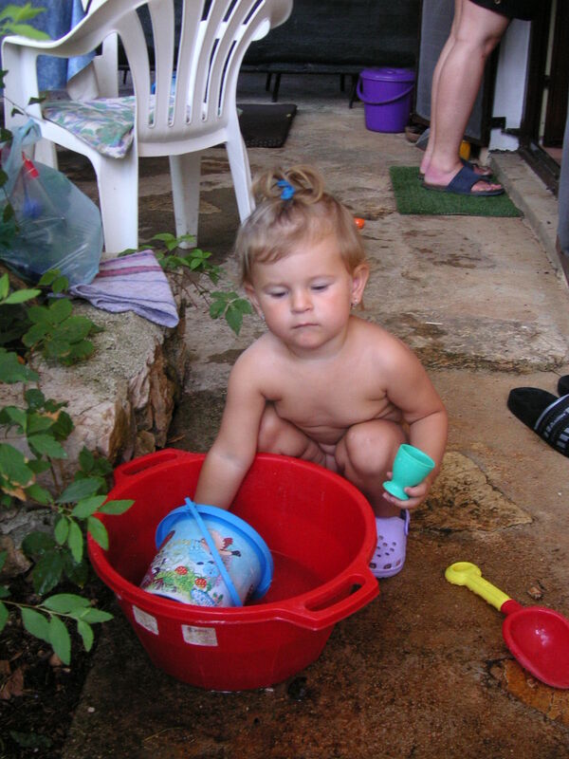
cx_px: 284
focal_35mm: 41
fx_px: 899
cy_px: 380
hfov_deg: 35.1
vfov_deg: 45.8
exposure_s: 1/45
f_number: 3
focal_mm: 6.9
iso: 80
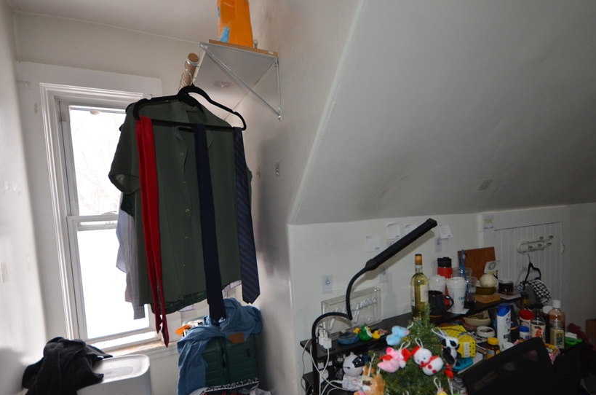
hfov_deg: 81.6
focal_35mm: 21
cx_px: 349
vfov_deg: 59.8
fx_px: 341
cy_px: 230
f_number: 4.2
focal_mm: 11
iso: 500
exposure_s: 1/60
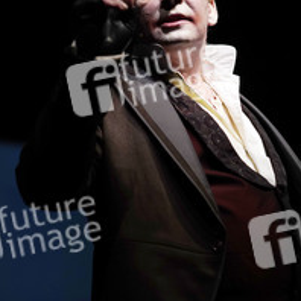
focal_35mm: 146
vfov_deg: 12.0
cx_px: 189
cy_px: 157
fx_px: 1436
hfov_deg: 12.0
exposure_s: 1/320
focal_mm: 85
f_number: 2.8
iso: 1600
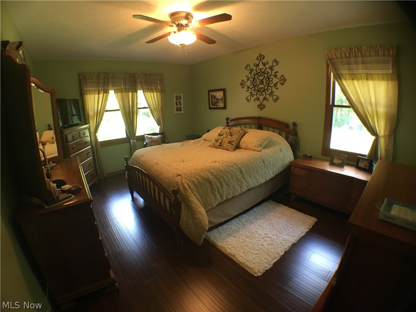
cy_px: 156
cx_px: 208
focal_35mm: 29
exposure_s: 1/15
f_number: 2.2
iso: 64
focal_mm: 4.15
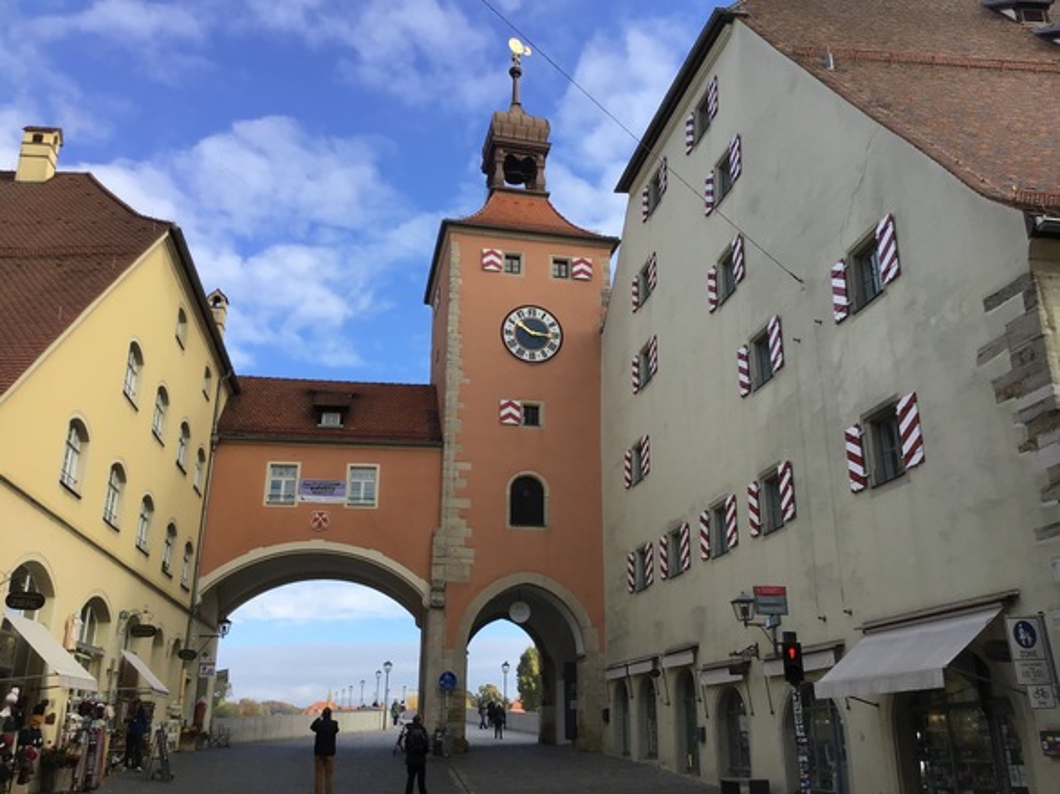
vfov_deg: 45.4
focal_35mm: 31
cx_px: 530
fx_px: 949
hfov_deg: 58.4
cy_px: 397
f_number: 2.4
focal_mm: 3.3
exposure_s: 1/734
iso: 25
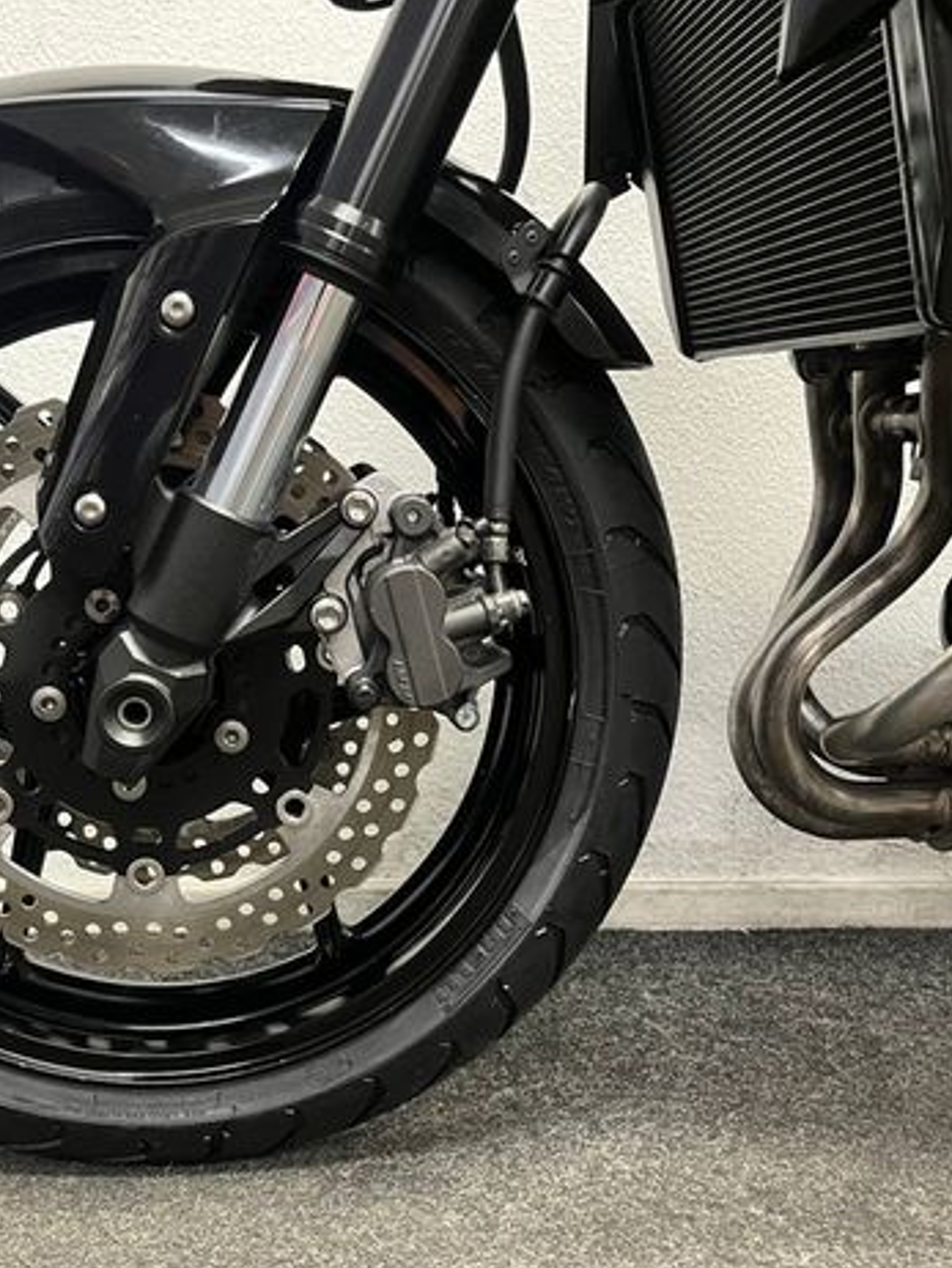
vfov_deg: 51.3
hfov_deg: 39.4
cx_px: 346
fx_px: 1319
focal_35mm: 36
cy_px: 634
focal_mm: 5.1
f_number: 1.6
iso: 400
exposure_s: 1/33
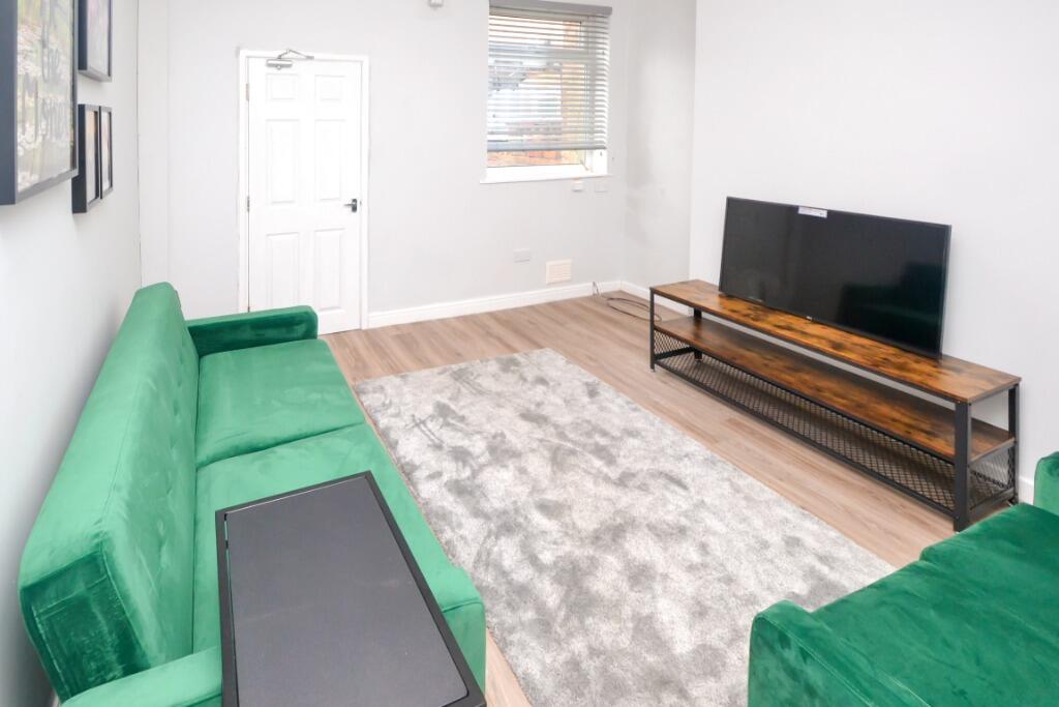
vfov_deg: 77.3
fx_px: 441
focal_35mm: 15
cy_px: 354
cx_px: 530
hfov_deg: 100.4
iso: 1600
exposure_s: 1/60
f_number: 8
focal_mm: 10
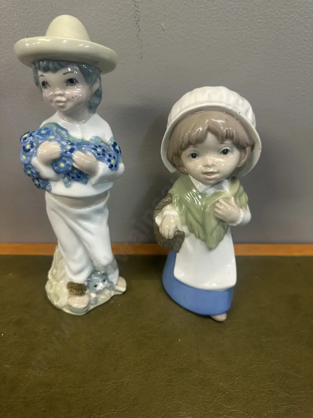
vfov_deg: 71.6
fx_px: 289
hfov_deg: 56.8
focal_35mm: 24
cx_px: 156
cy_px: 209
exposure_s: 1/50
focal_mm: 6.86
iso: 125
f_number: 1.78
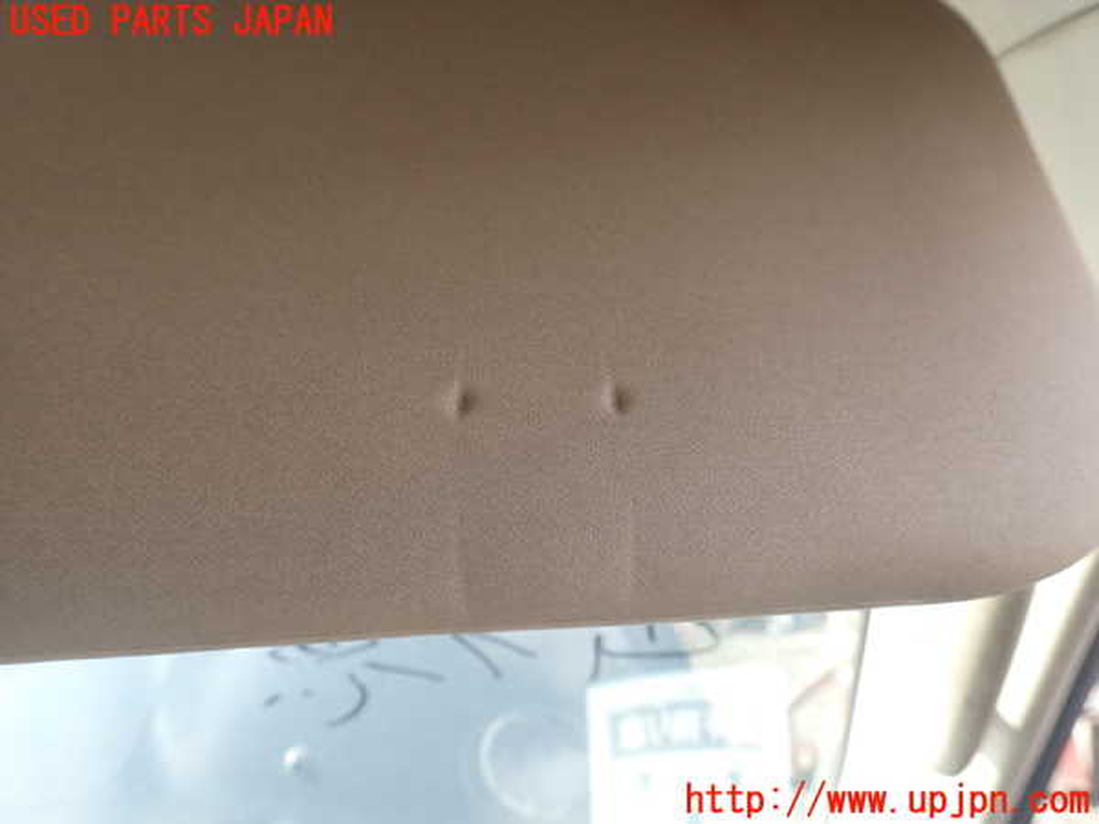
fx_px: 794
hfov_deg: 69.4
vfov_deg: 54.9
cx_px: 550
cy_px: 412
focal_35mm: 25
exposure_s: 1/125
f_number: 2.8
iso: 100
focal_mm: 4.5
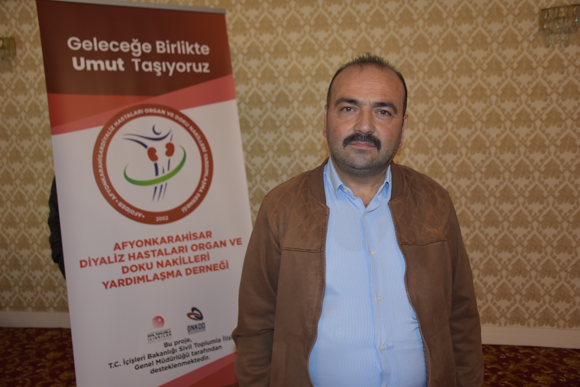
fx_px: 532
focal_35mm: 33
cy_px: 194
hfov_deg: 57.2
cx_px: 290
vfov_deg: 40.0
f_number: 3.5
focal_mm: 22
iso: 450
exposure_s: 1/60
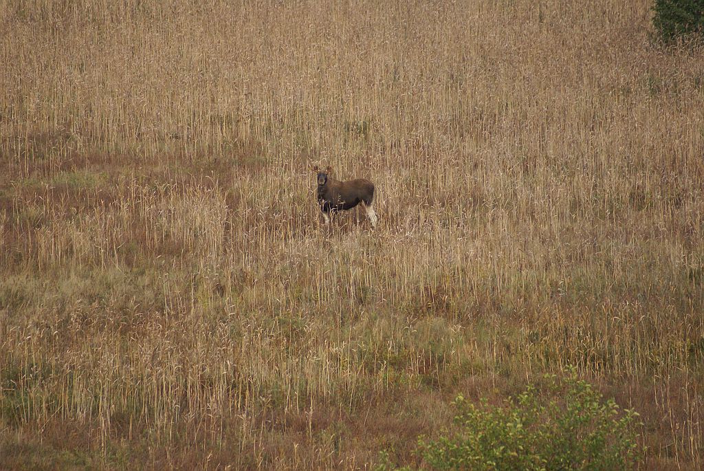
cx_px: 352
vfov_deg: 3.1
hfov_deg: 4.6
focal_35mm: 450
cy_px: 236
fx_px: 8809
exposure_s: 1/250
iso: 400
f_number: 5.6
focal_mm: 300
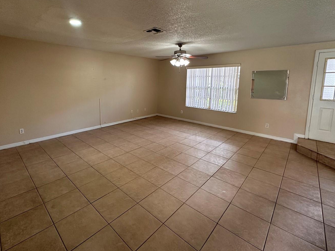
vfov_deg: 73.9
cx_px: 148
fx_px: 164
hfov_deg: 90.7
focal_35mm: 17
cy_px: 100
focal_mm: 2.22
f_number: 2.2
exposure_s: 1/120
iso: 250
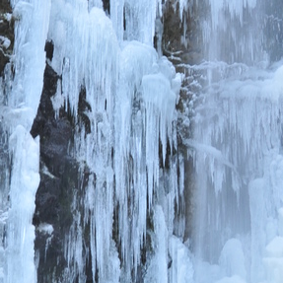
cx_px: 156
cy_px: 189
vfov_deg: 18.1
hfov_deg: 18.1
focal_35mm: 96
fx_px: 888
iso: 200
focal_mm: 18
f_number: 9
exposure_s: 1/10
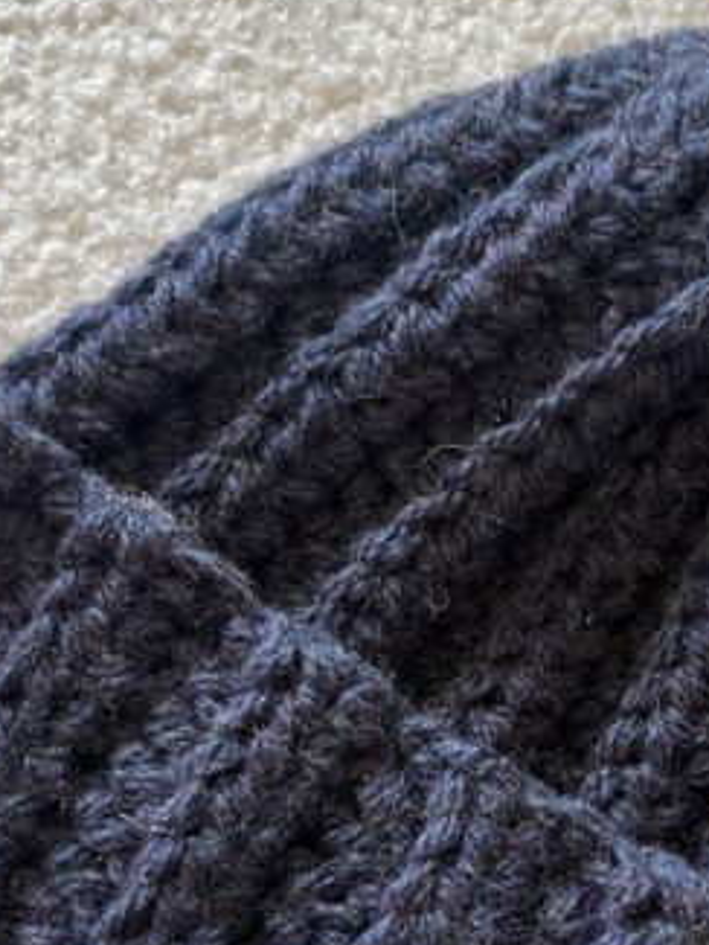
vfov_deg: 29.8
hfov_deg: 22.8
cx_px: 509
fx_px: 1747
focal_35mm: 64
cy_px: 701
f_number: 1.6
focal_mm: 5.1
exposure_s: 1/50
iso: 125
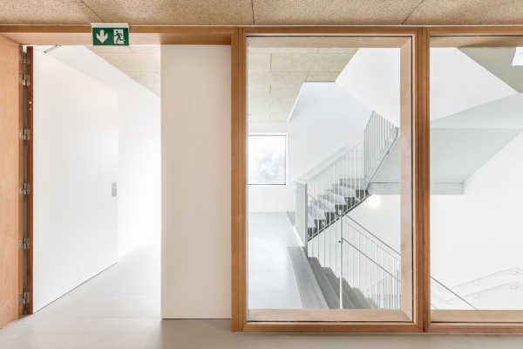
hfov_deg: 96.7
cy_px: 174
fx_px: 232
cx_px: 262
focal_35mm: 16
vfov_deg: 73.7
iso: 200
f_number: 14
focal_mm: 16
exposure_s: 1/4
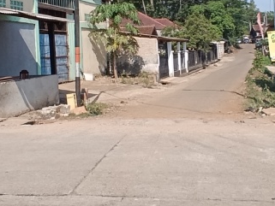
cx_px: 170
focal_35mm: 51
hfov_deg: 37.3
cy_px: 53
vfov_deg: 28.2
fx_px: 405
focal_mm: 1.65
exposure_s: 1/753
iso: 50
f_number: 2.2
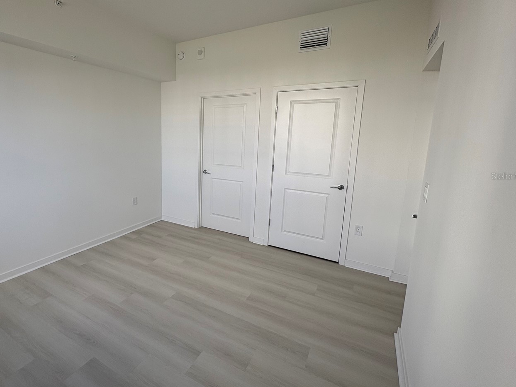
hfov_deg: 86.3
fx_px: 268
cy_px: 176
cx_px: 199
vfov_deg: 71.4
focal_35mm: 18
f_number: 2.2
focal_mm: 2.22
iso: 40
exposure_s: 1/151
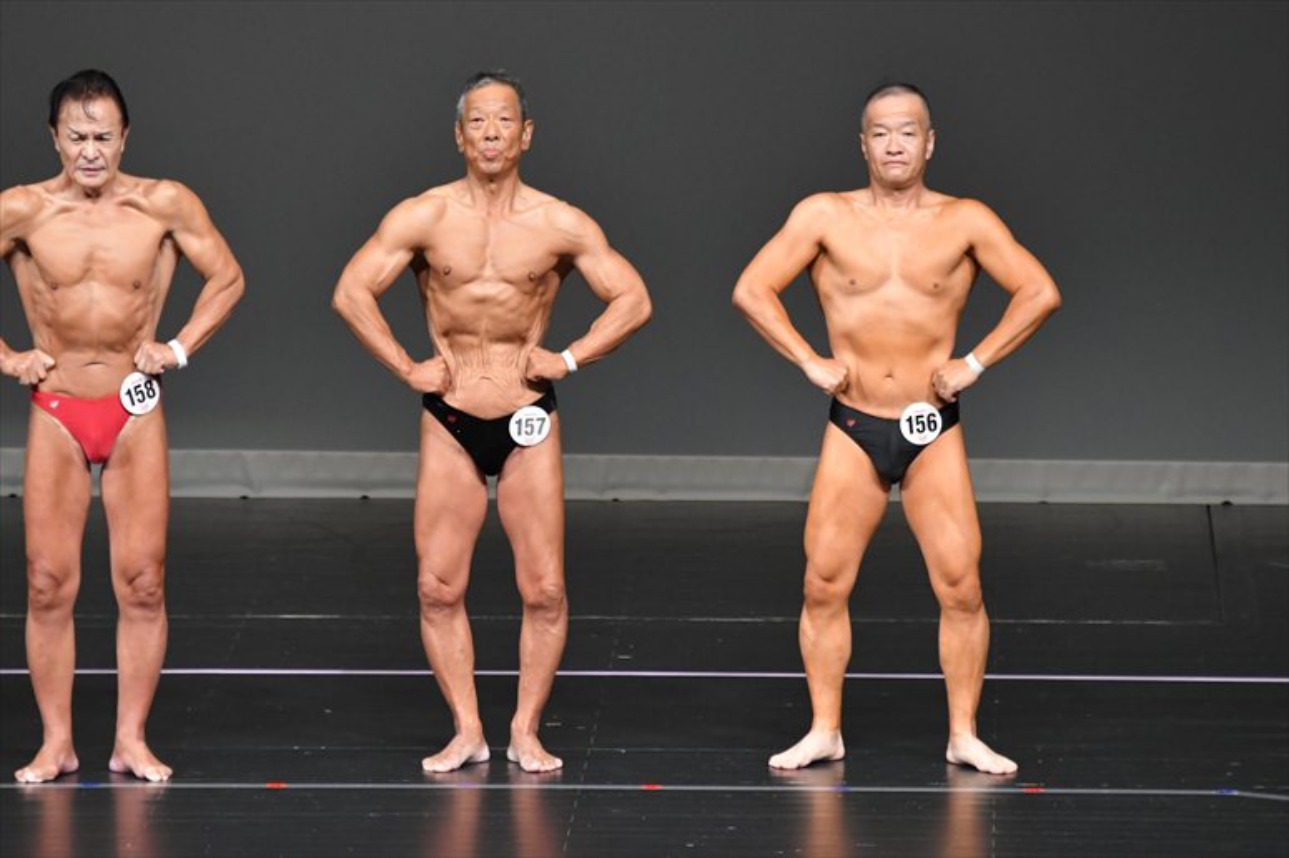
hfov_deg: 6.0
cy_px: 429
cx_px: 644
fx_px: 12347
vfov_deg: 4.0
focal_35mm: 345
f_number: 5.6
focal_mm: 230
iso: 4000
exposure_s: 1/400
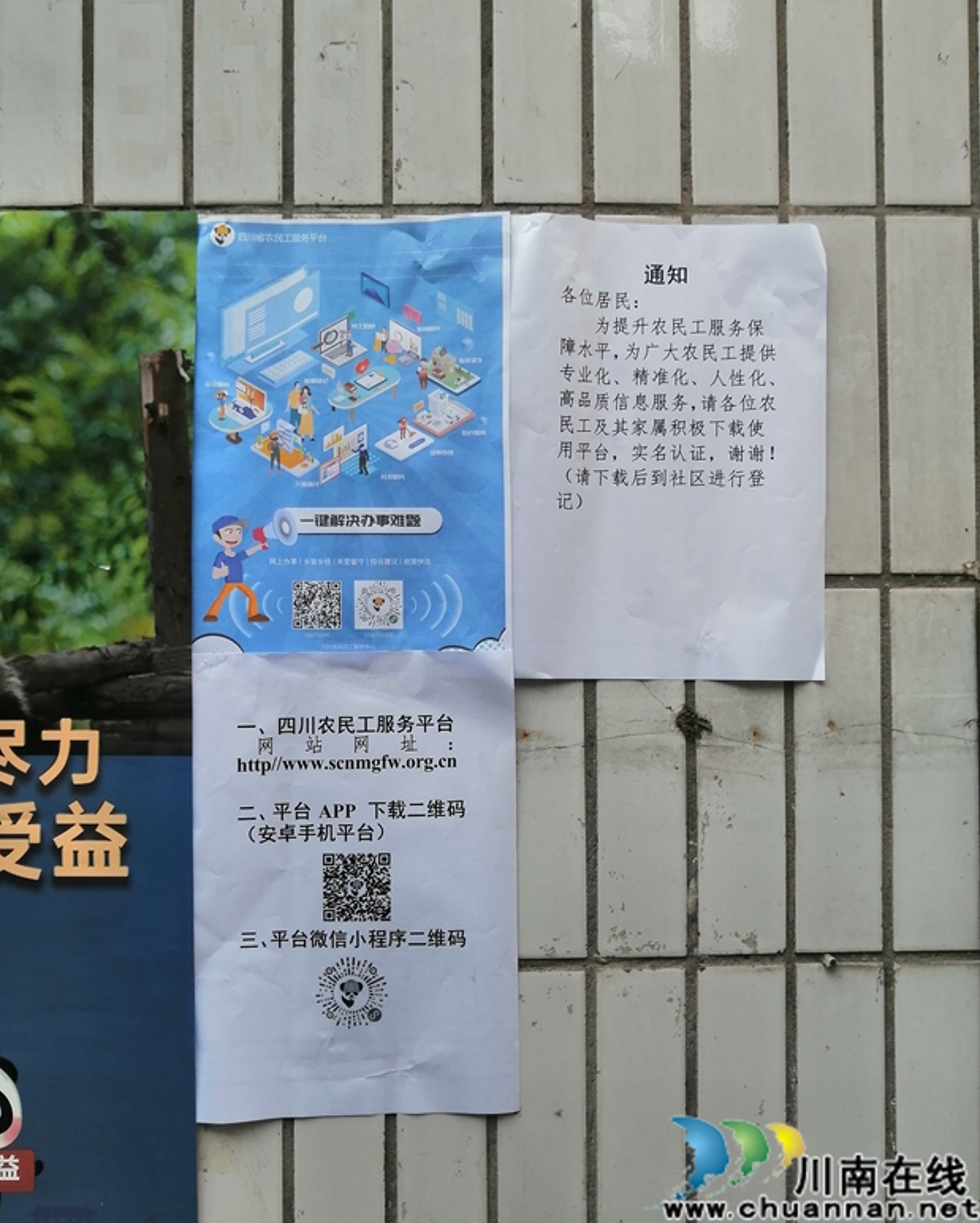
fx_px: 1015
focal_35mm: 28
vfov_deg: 62.2
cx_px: 503
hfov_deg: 51.6
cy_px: 624
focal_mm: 3.62
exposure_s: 1/103
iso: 50
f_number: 1.8
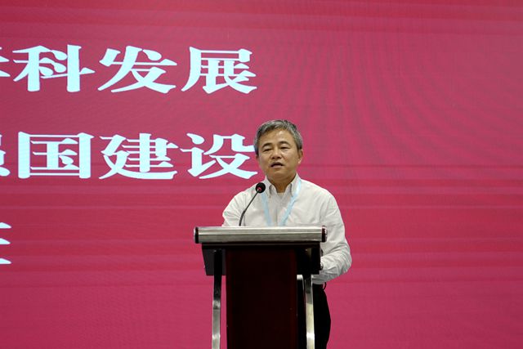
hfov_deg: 16.1
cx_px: 262
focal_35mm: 127
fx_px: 1845
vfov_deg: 10.8
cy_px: 174
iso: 1000
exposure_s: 1/160
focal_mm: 85
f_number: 4
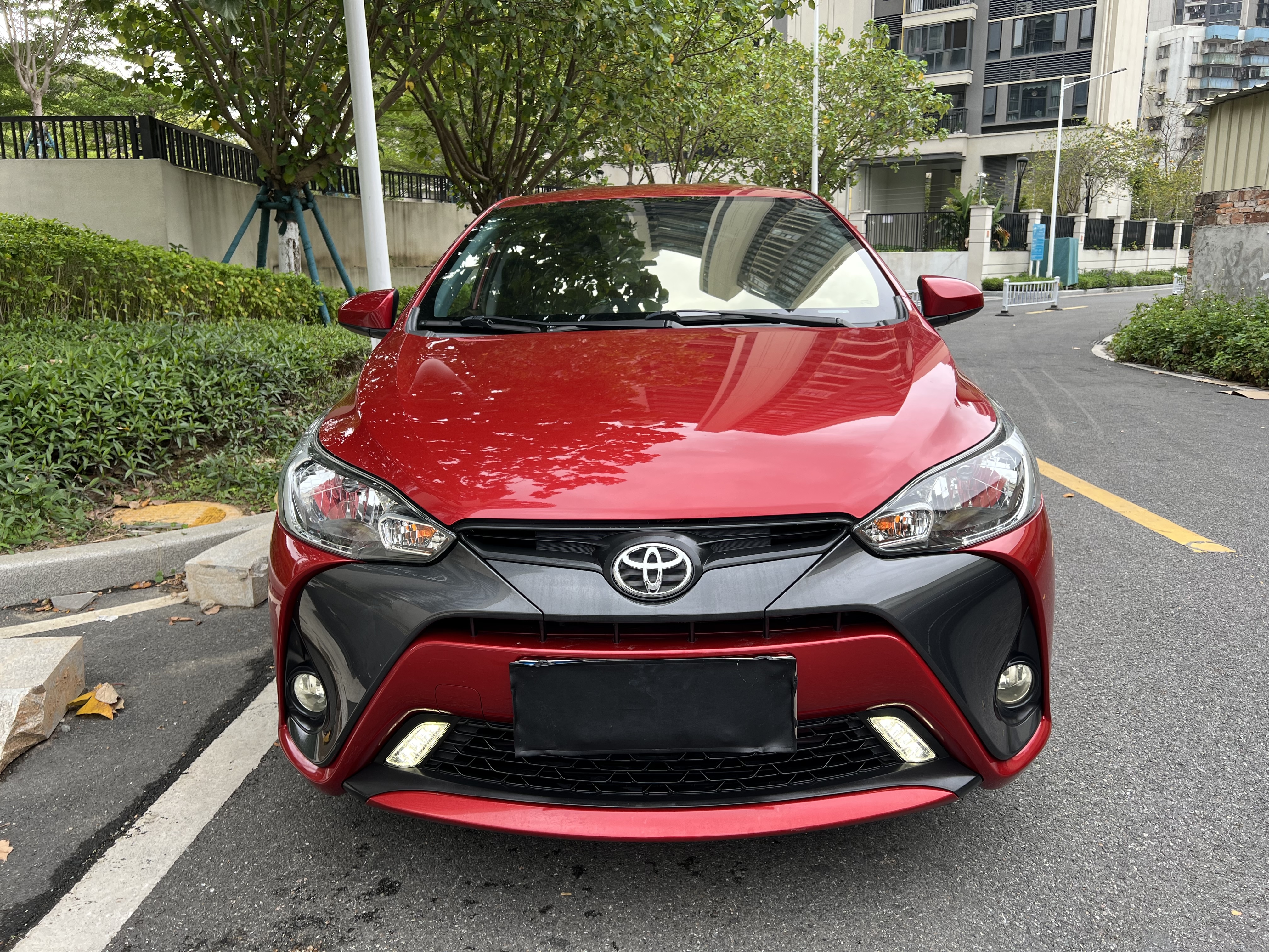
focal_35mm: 26
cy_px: 476
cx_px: 634
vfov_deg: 53.1
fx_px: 953
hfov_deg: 67.3
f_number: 1.5
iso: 50
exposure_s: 1/152
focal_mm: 5.7
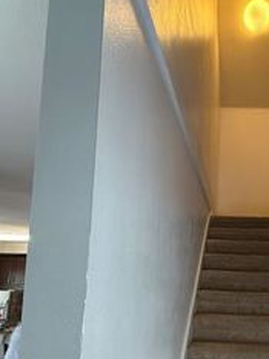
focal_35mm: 32
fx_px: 331
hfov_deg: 42.0
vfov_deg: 55.3
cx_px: 221
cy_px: 247
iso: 320
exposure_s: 1/60
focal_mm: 2.22
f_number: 2.2
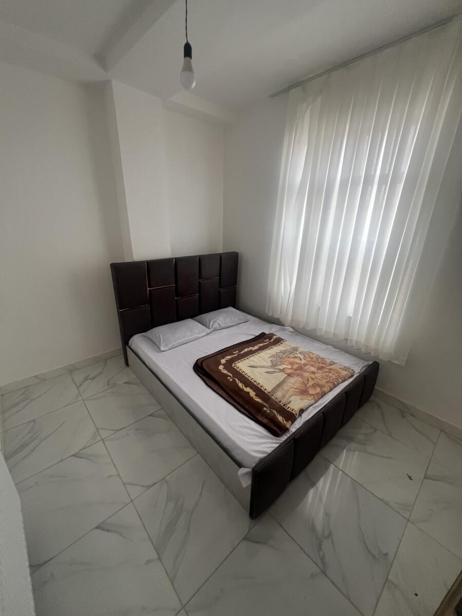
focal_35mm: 13
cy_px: 308
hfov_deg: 89.9
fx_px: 231
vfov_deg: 106.2
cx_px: 231
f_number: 1.8
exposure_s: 1/99
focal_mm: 1.57
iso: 200
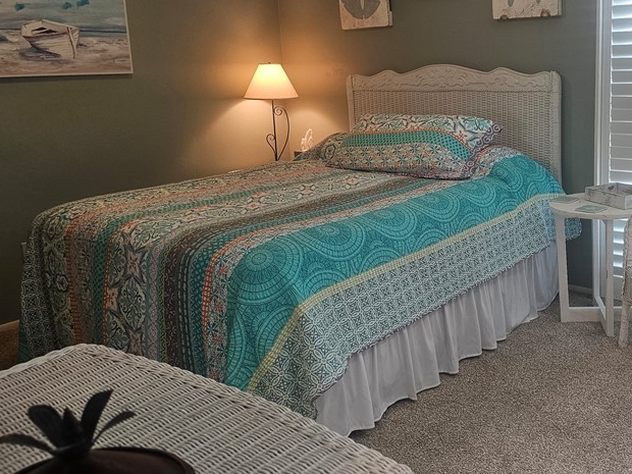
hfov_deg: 47.6
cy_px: 181
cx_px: 452
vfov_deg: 37.5
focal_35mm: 38
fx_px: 694
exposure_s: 1/120
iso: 160
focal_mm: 6.3
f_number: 1.7
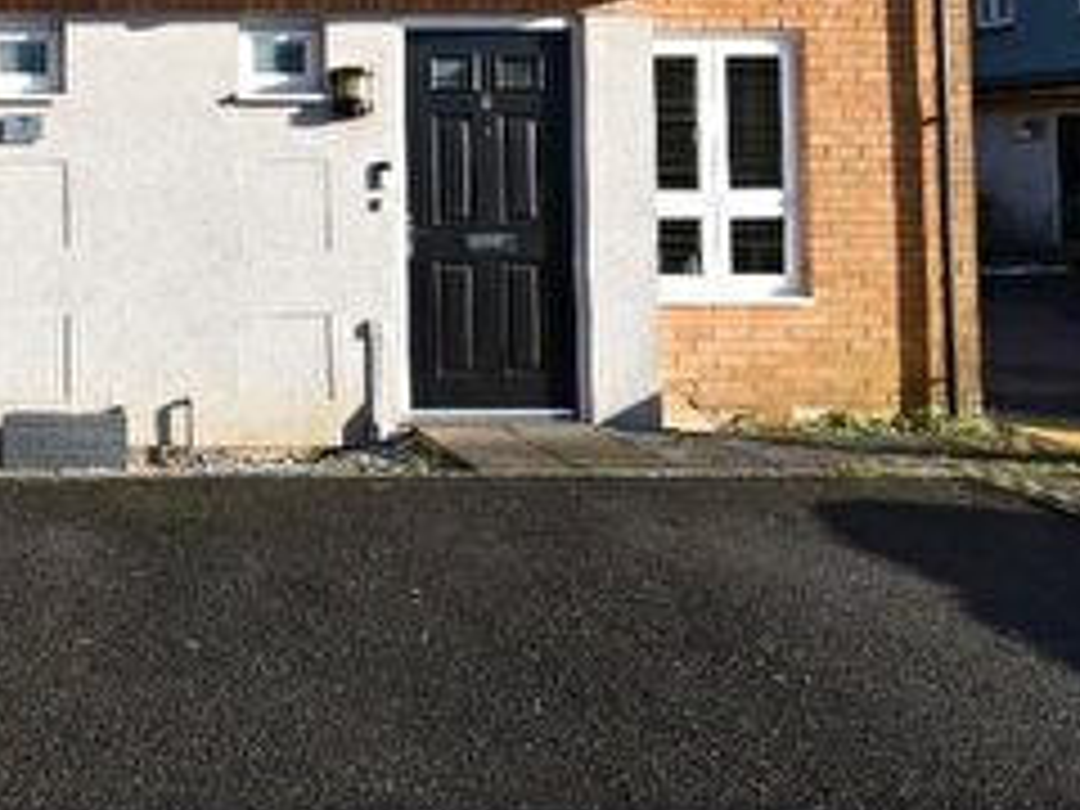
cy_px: 88
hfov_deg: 39.7
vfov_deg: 32.7
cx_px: 14
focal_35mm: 42
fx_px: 1310
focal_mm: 10
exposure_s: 1/250
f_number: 8
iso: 250
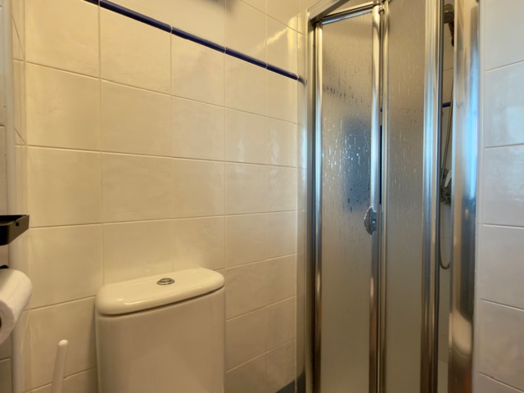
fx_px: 257
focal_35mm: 17
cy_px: 196
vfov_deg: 74.7
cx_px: 262
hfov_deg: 91.0
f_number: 2.2
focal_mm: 2.22
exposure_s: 1/25
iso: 160
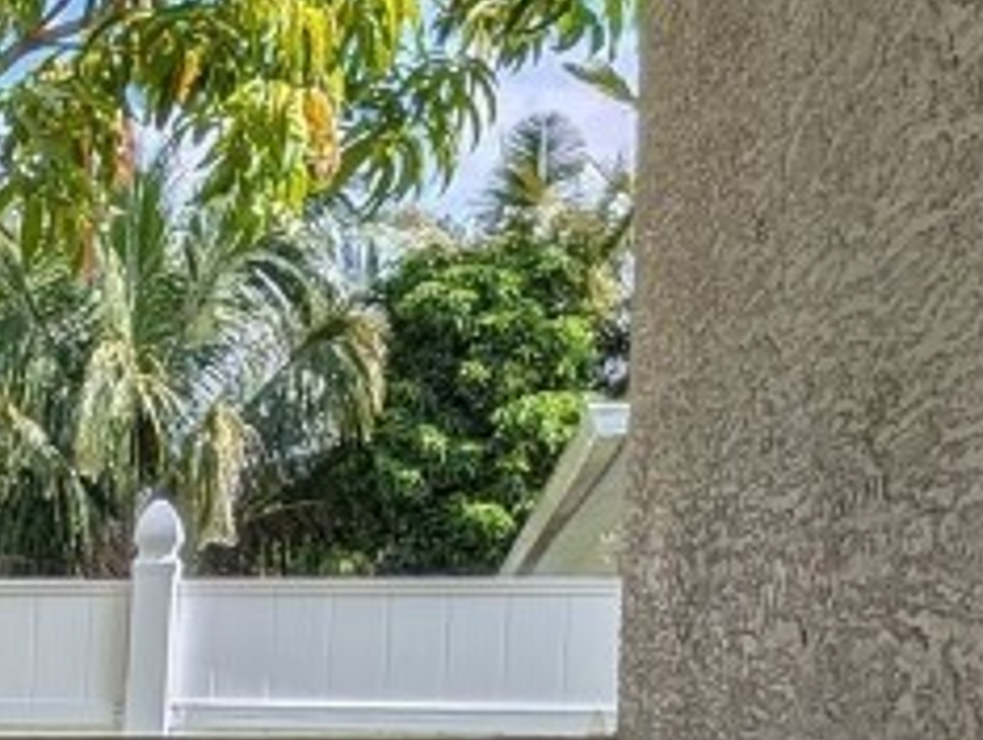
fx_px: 2985
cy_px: 959
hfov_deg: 15.0
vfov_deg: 13.6
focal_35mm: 105
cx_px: -1008
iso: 27
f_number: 1.7
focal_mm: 4.53
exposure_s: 1/14085
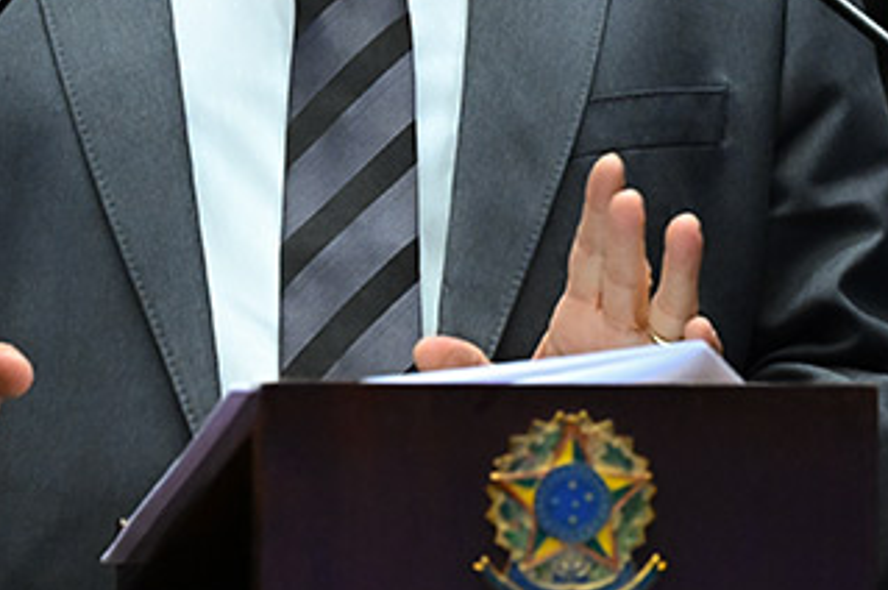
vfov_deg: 5.0
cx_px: 429
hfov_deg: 7.6
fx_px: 6702
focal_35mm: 272
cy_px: -139
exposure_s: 1/125
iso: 5000
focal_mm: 101
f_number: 5
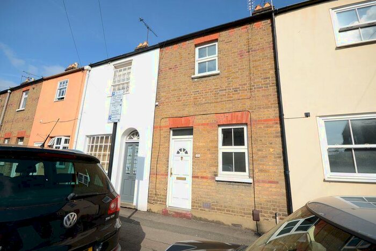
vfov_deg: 77.4
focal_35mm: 15
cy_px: 126
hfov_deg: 100.4
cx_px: 188
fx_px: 157
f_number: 9
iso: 100
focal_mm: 10
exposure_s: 1/250
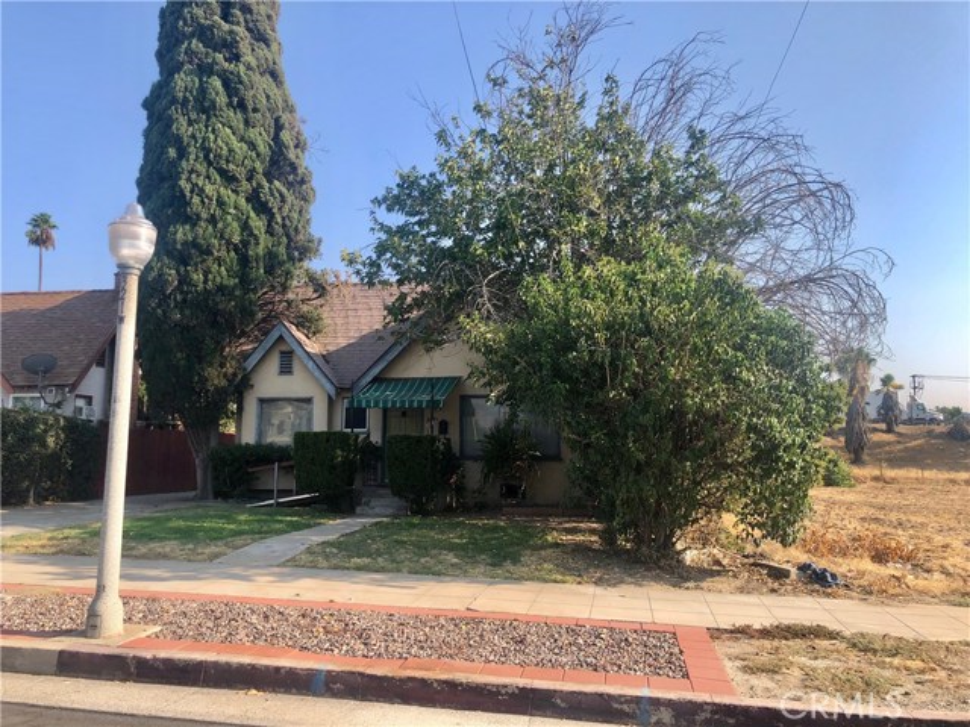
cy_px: 364
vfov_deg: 49.7
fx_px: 785
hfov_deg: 63.4
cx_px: 485
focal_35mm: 28
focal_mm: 4
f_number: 1.8
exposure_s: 1/906
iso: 20
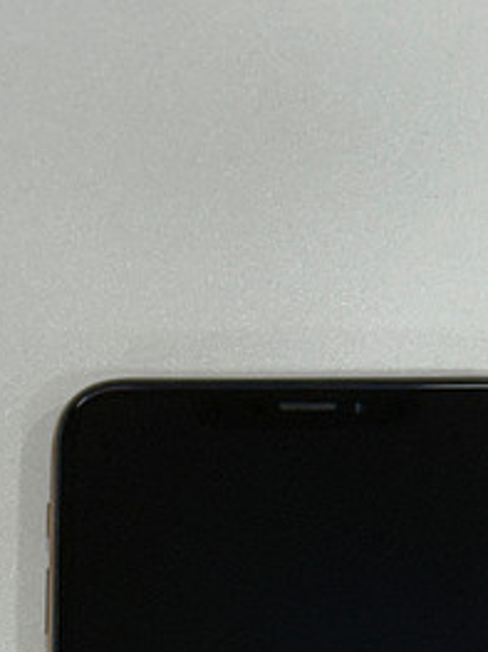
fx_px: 2577
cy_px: 900
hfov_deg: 10.8
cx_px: 326
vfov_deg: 13.7
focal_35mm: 137
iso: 64
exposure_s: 1/60
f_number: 1.78
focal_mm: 6.76
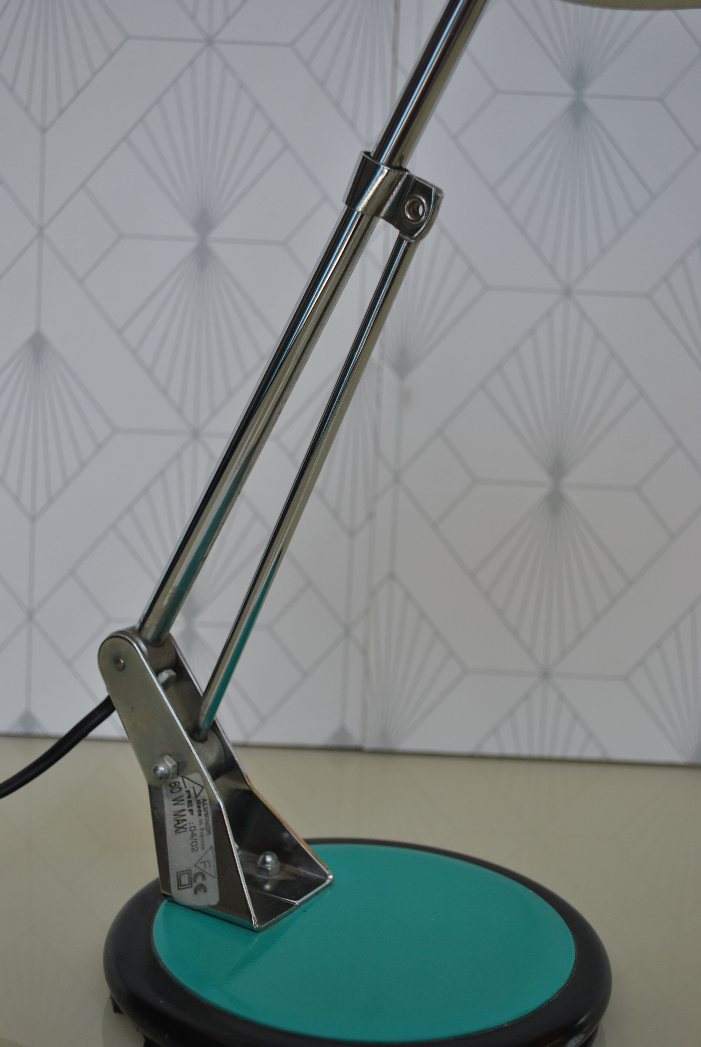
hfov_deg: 25.8
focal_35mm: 52
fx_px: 1529
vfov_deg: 37.8
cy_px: 524
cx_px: 350
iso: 160
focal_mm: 35
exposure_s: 1/125
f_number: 5.6
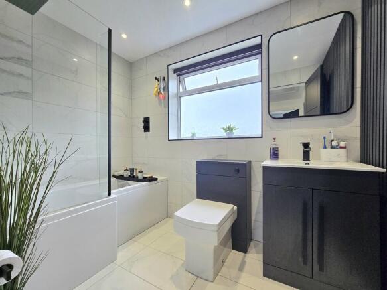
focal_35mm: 13
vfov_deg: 89.9
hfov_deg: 106.2
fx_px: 145
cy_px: 145
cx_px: 194
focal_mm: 2.2
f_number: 2.2
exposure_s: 1/101
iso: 80
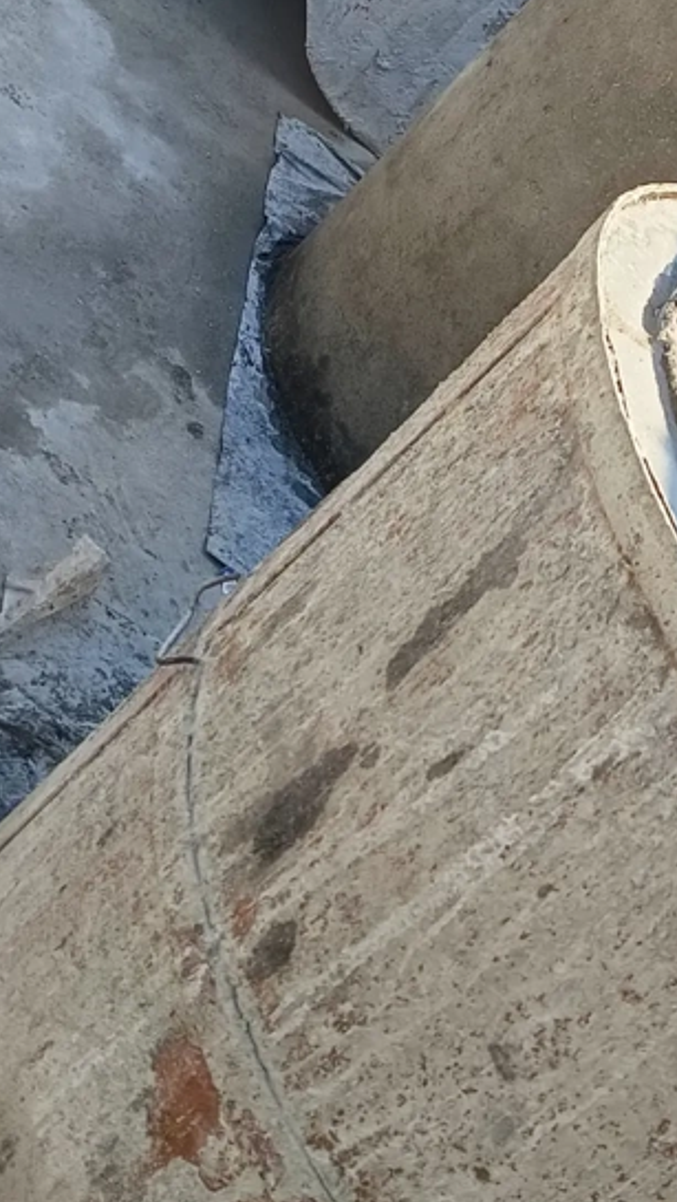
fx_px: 2040
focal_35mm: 64
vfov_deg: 32.3
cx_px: 714
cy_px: 315
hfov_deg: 18.2
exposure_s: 1/103
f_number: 1.7
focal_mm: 5.31
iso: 50
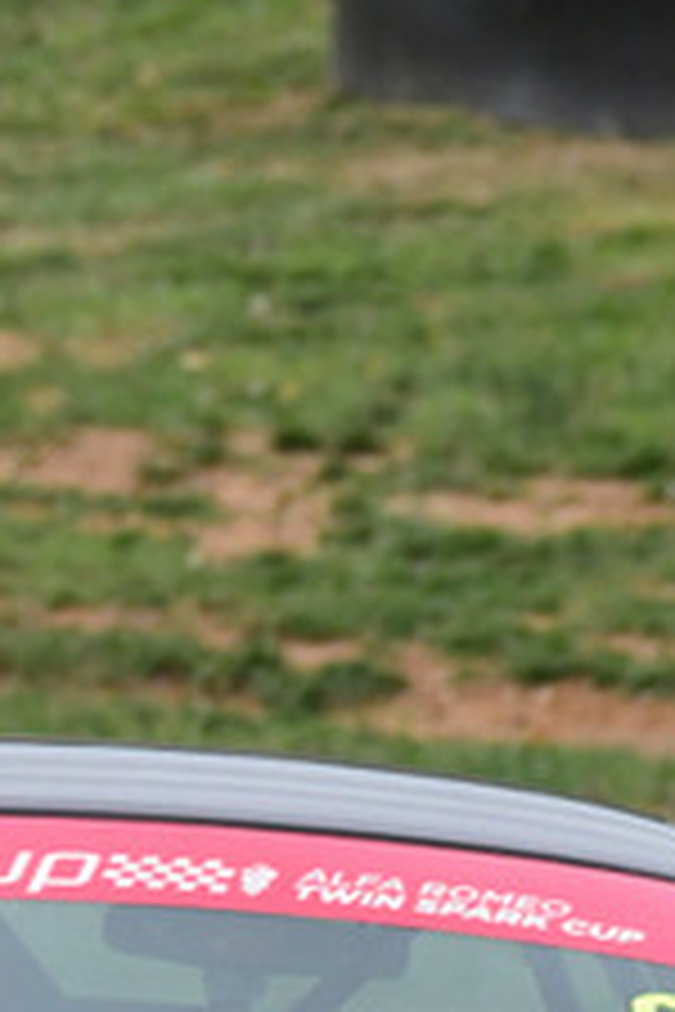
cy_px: 1097
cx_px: -342
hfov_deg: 0.5
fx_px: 74947
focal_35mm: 2665
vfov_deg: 0.8
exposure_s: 1/640
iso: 1250
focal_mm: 500
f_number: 11
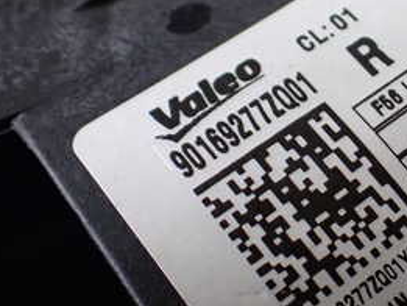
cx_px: 407
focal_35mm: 69
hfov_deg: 26.6
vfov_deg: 21.3
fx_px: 812
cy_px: 111
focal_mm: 5.4
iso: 250
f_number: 2.3
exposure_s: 1/125
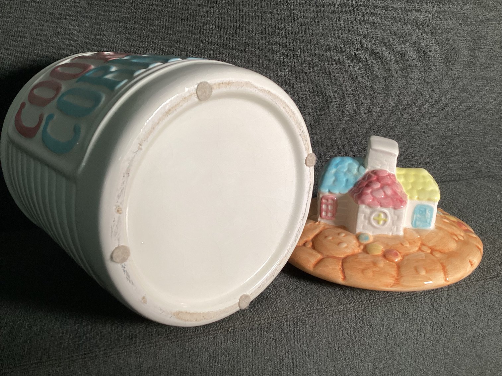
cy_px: 188
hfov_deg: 58.3
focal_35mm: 31
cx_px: 251
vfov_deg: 45.4
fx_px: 450
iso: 64
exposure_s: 1/60
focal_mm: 3.3
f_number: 2.4
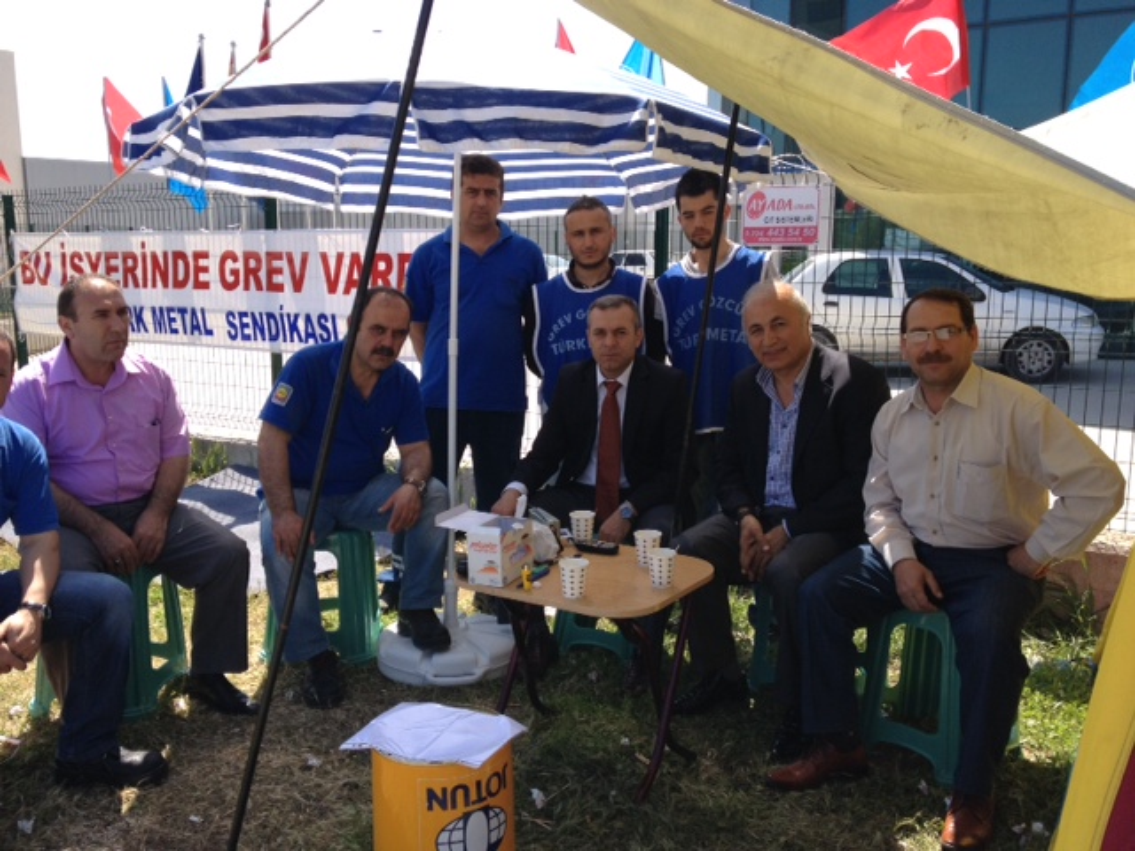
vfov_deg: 40.7
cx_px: 568
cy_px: 426
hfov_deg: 52.6
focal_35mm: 35
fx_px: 1148
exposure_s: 1/849
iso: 64
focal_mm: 4.28
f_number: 2.4
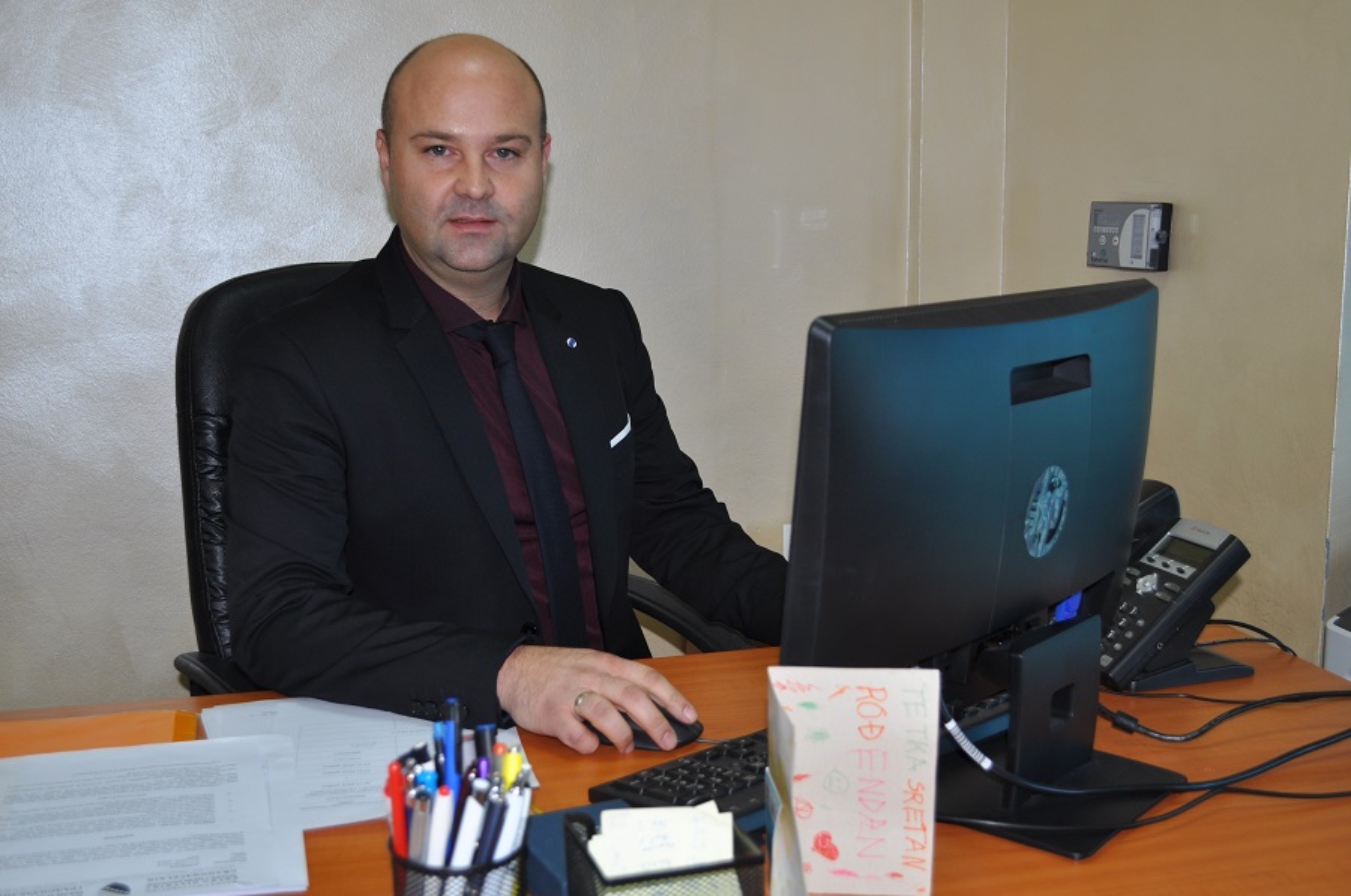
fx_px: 1461
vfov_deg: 34.1
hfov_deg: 49.6
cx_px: 676
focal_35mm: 39
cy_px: 448
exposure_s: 1/60
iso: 200
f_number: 4.2
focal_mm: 26
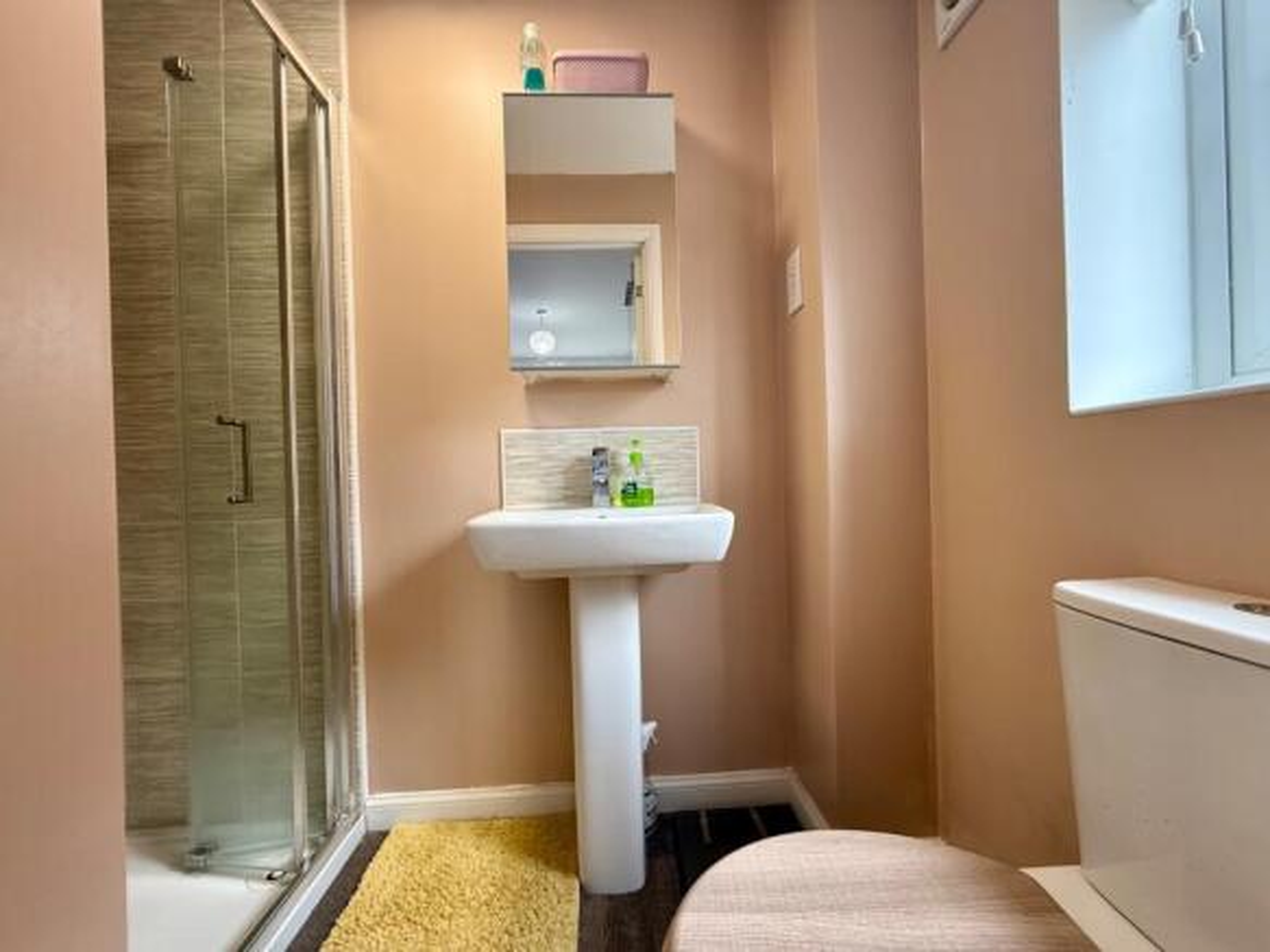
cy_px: 476
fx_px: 514
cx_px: 635
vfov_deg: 85.7
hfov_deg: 102.1
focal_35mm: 14
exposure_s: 1/99
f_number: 2.2
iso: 160
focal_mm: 2.22
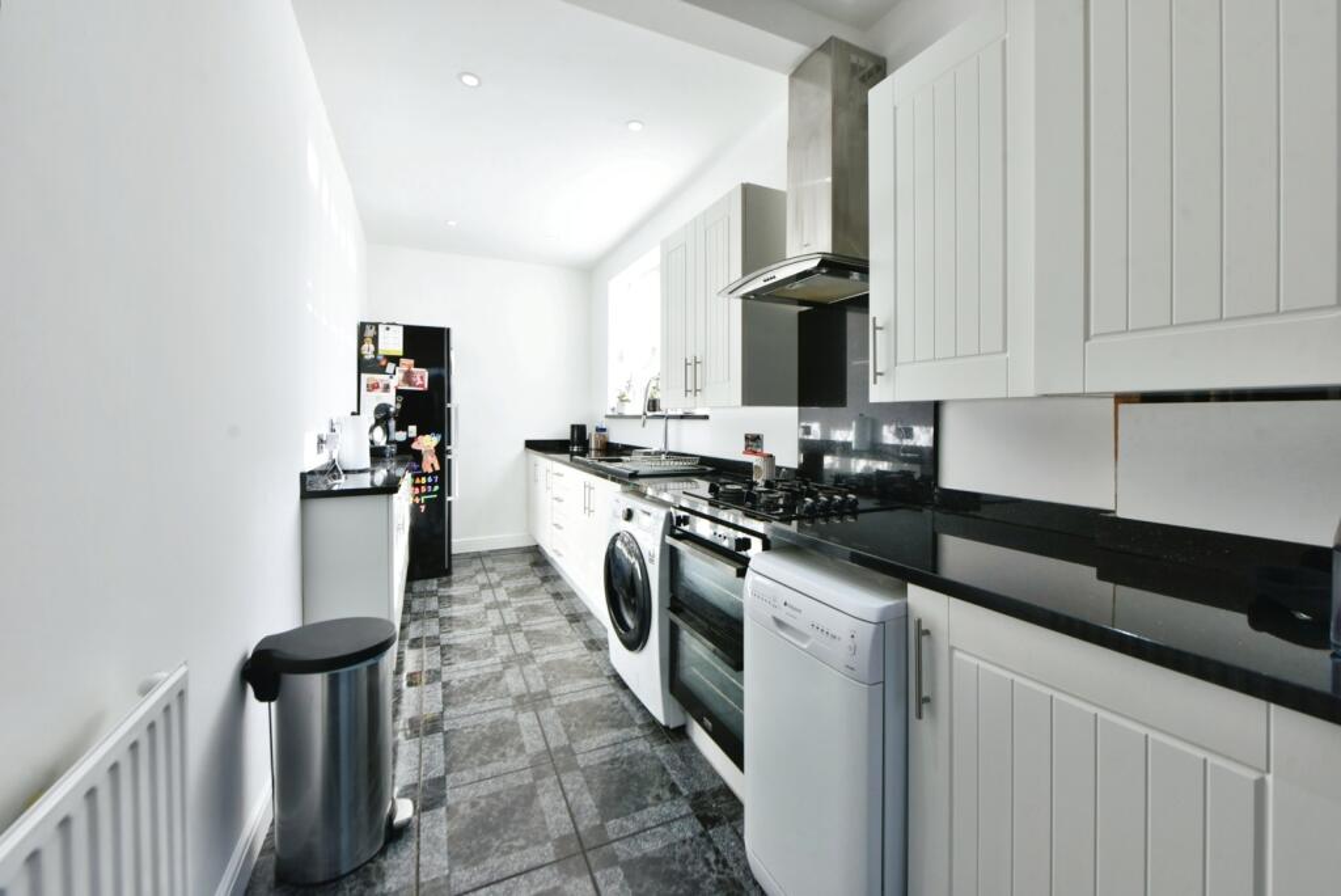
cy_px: 448
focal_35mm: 14
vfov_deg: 81.3
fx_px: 522
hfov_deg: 104.2
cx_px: 670
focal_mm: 14
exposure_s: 1/160
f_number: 8
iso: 800
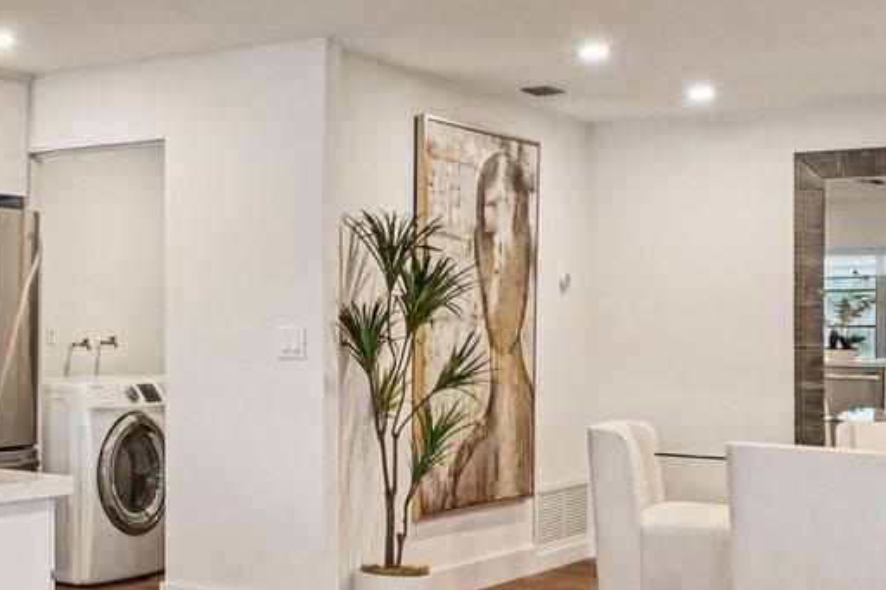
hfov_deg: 30.9
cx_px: -10
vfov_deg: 22.6
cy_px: 317
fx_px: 1476
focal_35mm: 60
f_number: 8
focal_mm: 15
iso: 400
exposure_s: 1/8
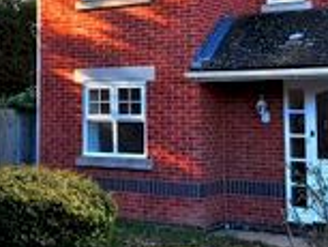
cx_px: 39
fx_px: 692
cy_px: 48
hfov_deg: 25.9
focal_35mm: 73
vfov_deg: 20.0
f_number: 2.2
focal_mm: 2.35
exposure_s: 1/451
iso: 50
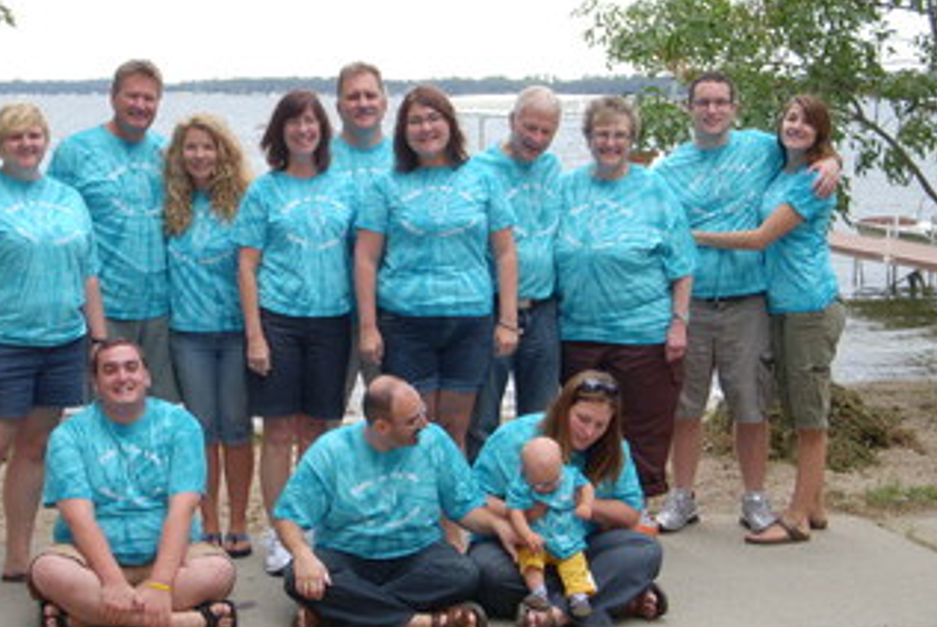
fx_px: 1902
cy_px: 324
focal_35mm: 73
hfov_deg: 27.6
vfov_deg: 18.7
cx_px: 392
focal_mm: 9.4
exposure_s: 1/250
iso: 125
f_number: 7.2
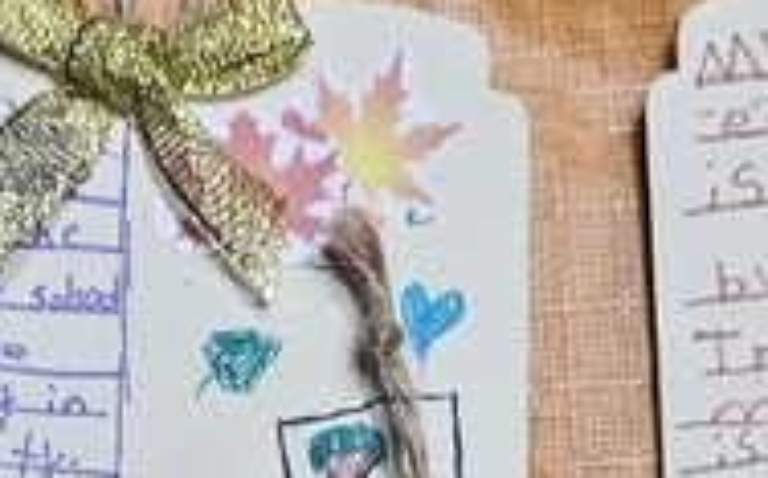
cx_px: 118
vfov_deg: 9.0
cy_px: 1103
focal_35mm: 133
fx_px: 2780
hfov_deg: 15.6
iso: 160
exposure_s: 1/120
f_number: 1.7
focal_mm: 6.3
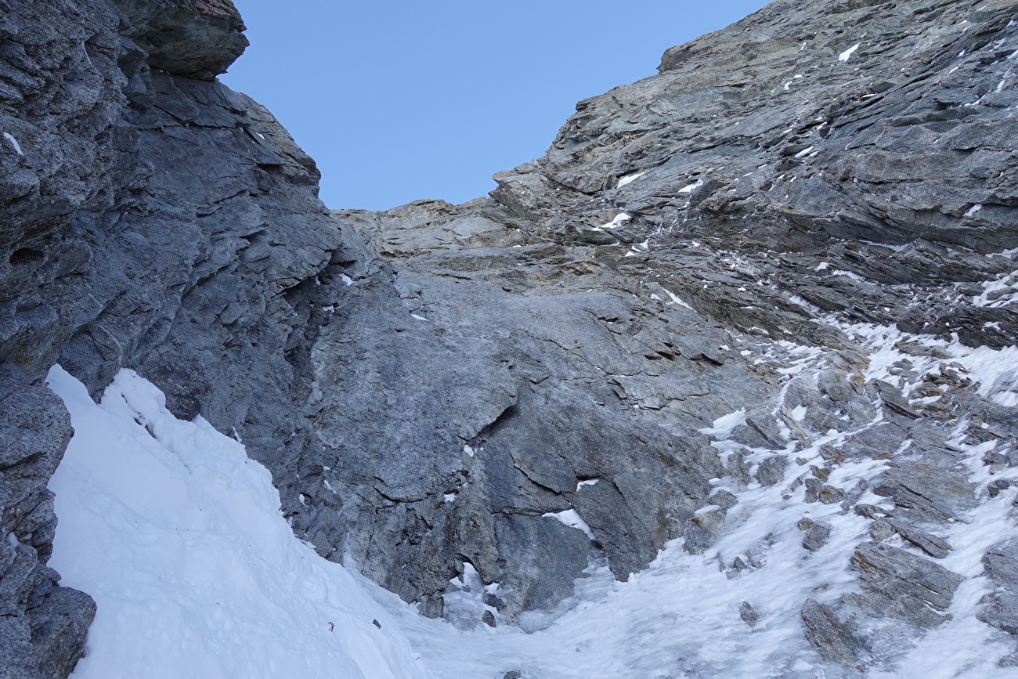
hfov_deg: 73.7
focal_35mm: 24
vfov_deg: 53.1
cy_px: 340
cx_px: 509
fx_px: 679
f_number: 5.6
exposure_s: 1/100
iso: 125
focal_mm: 8.8
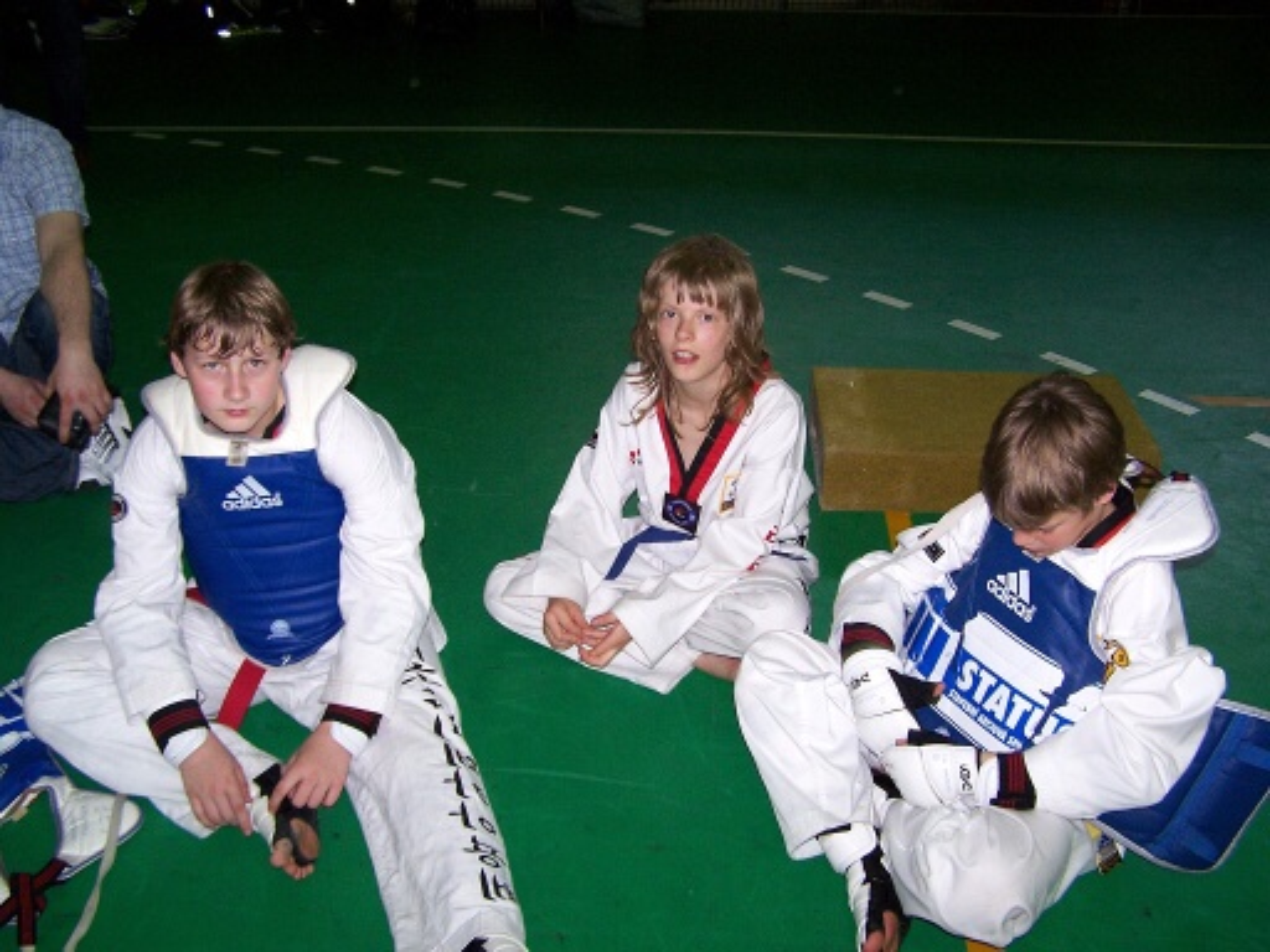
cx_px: 635
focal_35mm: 38
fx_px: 1394
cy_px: 476
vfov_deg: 37.7
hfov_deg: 49.0
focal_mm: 6.3
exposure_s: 1/60
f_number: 2.8
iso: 140
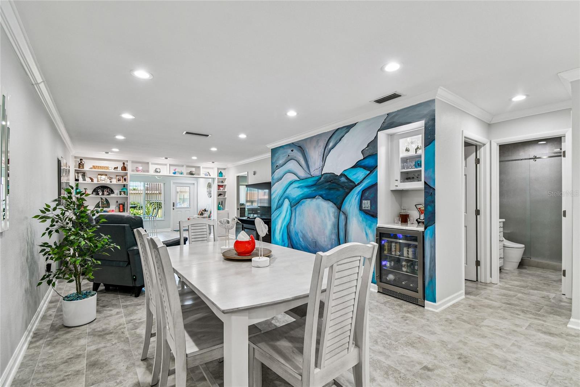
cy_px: 194
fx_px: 242
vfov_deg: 77.3
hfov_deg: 100.4
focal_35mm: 15
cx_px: 290
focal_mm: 10
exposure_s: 1/5
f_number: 7.1
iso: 100
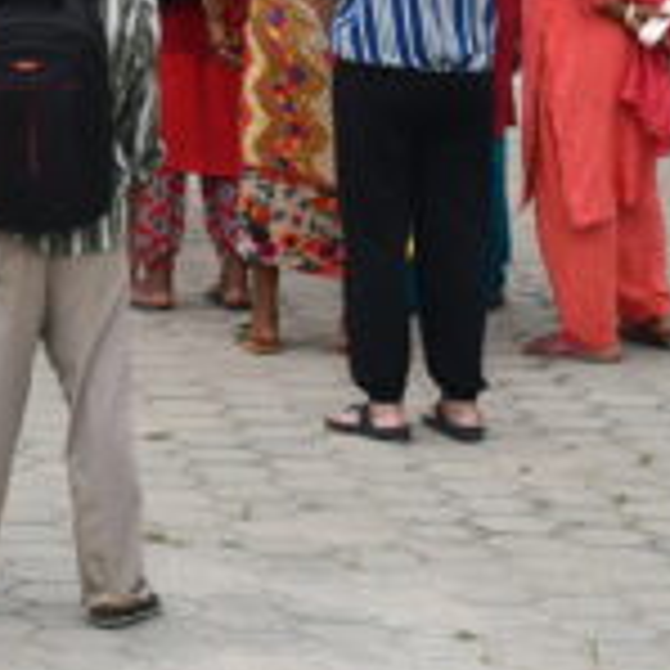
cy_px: -369
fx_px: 5912
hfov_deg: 6.3
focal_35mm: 270
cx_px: -535
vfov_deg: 6.4
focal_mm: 42
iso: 110
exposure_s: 1/250
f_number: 8
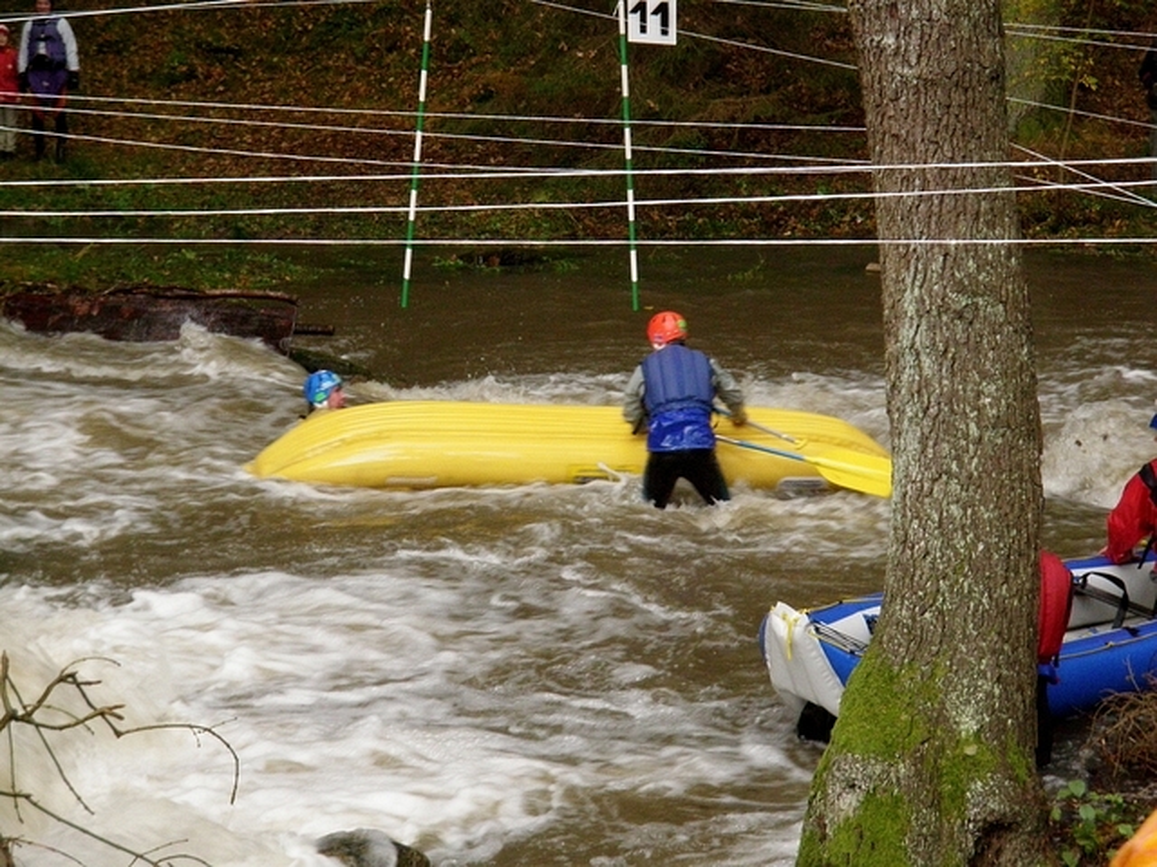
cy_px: 434
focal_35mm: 102
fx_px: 3409
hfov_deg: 19.3
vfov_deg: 14.5
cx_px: 578
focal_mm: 18.2
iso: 400
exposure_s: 1/50
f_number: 5.1
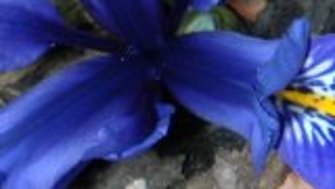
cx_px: 339
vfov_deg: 3.2
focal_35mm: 377
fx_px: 3349
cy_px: 87
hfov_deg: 5.7
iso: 118
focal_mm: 16.8
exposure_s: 1/59.9
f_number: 8
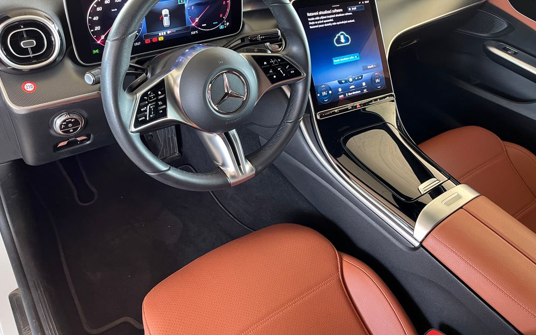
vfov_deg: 44.3
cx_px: 265
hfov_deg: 66.5
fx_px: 409
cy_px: 131
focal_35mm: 28
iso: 320
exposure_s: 1/60
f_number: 1.6
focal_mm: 5.1
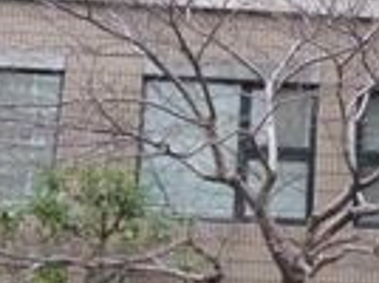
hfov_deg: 14.2
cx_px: 486
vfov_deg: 11.0
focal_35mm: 134
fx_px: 1465
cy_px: 79
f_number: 3.1
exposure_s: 1/60
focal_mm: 5
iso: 500
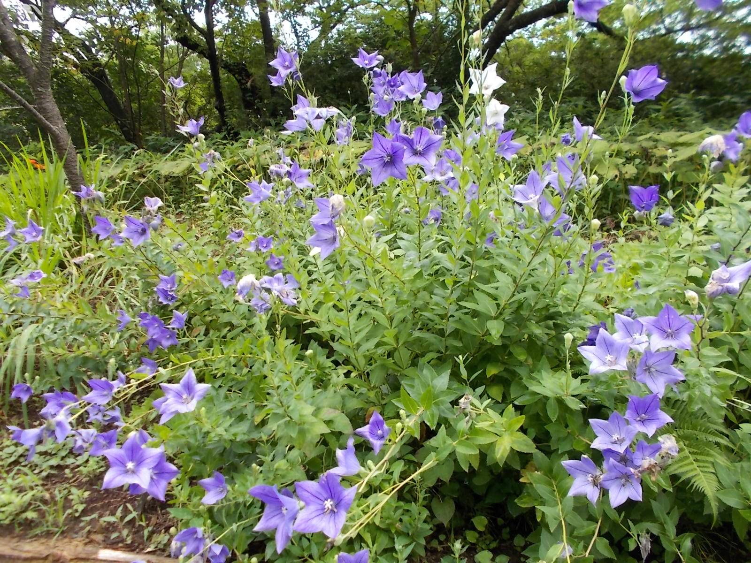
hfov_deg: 67.3
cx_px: 376
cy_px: 282
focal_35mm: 26
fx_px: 564
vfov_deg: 53.1
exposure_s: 1/100
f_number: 3.2
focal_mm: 4.6
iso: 80
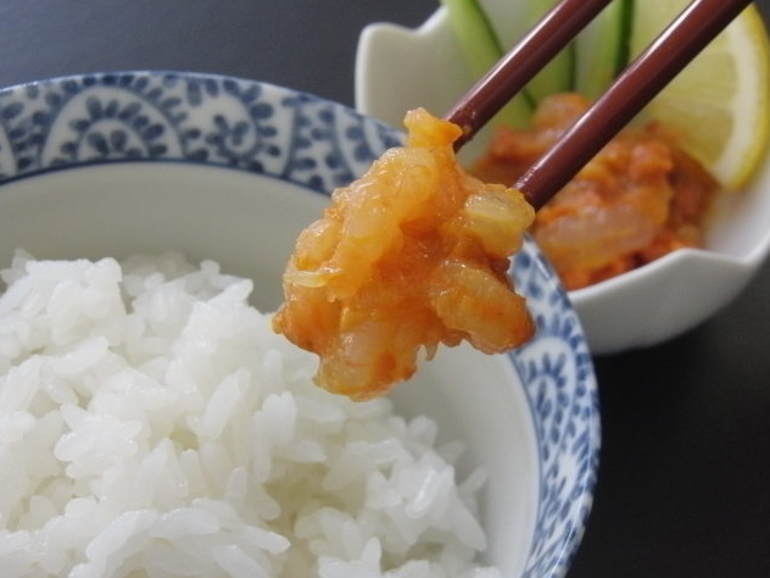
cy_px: 287
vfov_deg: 18.2
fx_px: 1802
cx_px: 387
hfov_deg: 24.1
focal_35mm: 81
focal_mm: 13.6
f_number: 10.5
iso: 400
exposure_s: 1/13
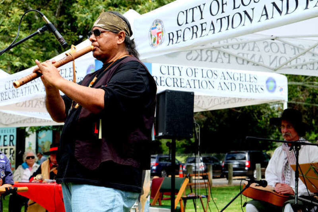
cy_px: 106
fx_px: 645
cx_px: 159
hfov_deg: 27.7
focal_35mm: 73
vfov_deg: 18.7
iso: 400
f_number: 6.4
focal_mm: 48.4
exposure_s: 1/420
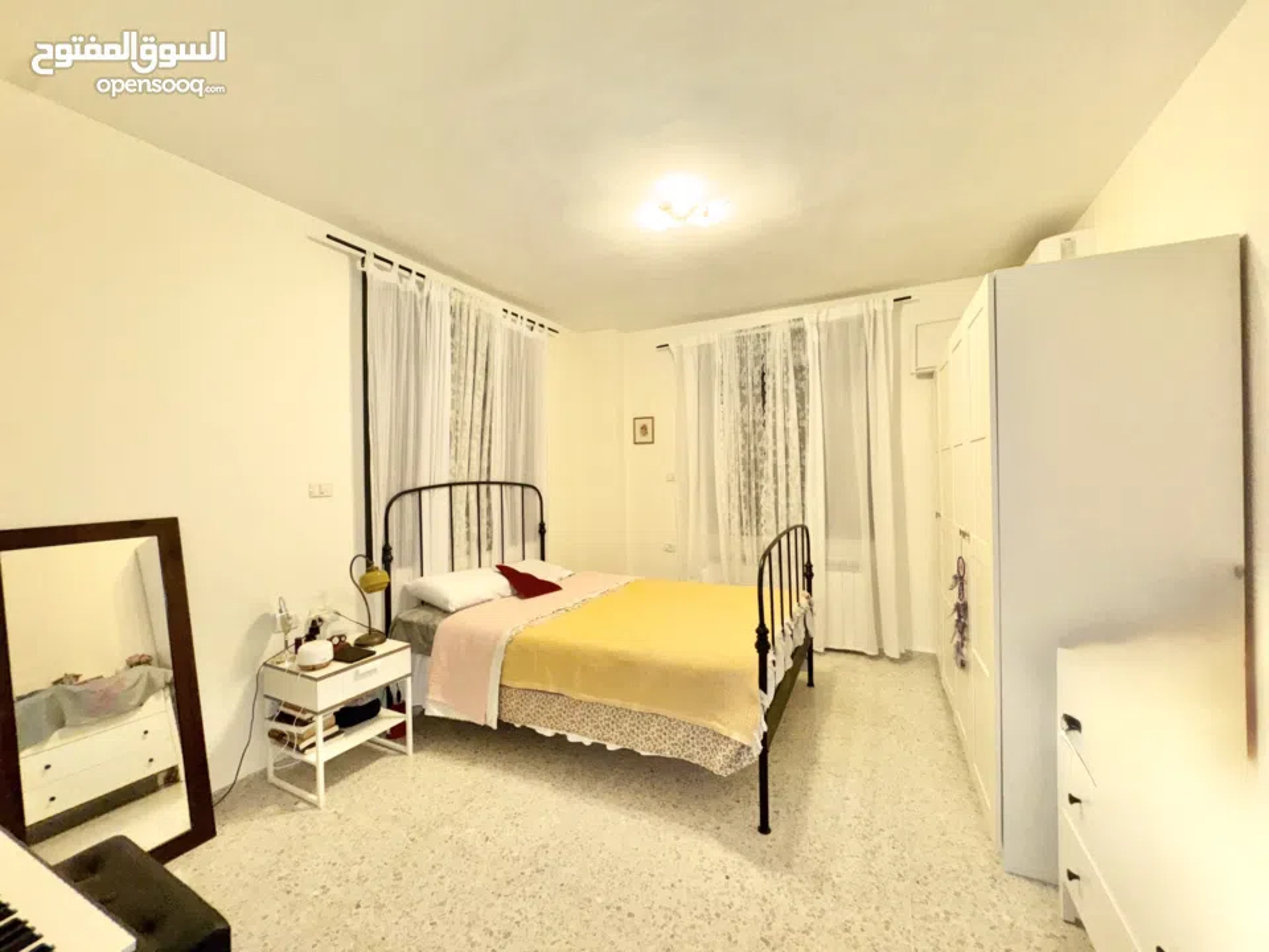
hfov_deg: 102.1
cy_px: 476
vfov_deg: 85.7
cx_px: 634
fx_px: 513
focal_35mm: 14
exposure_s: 1/100
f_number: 2.2
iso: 200
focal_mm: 2.22
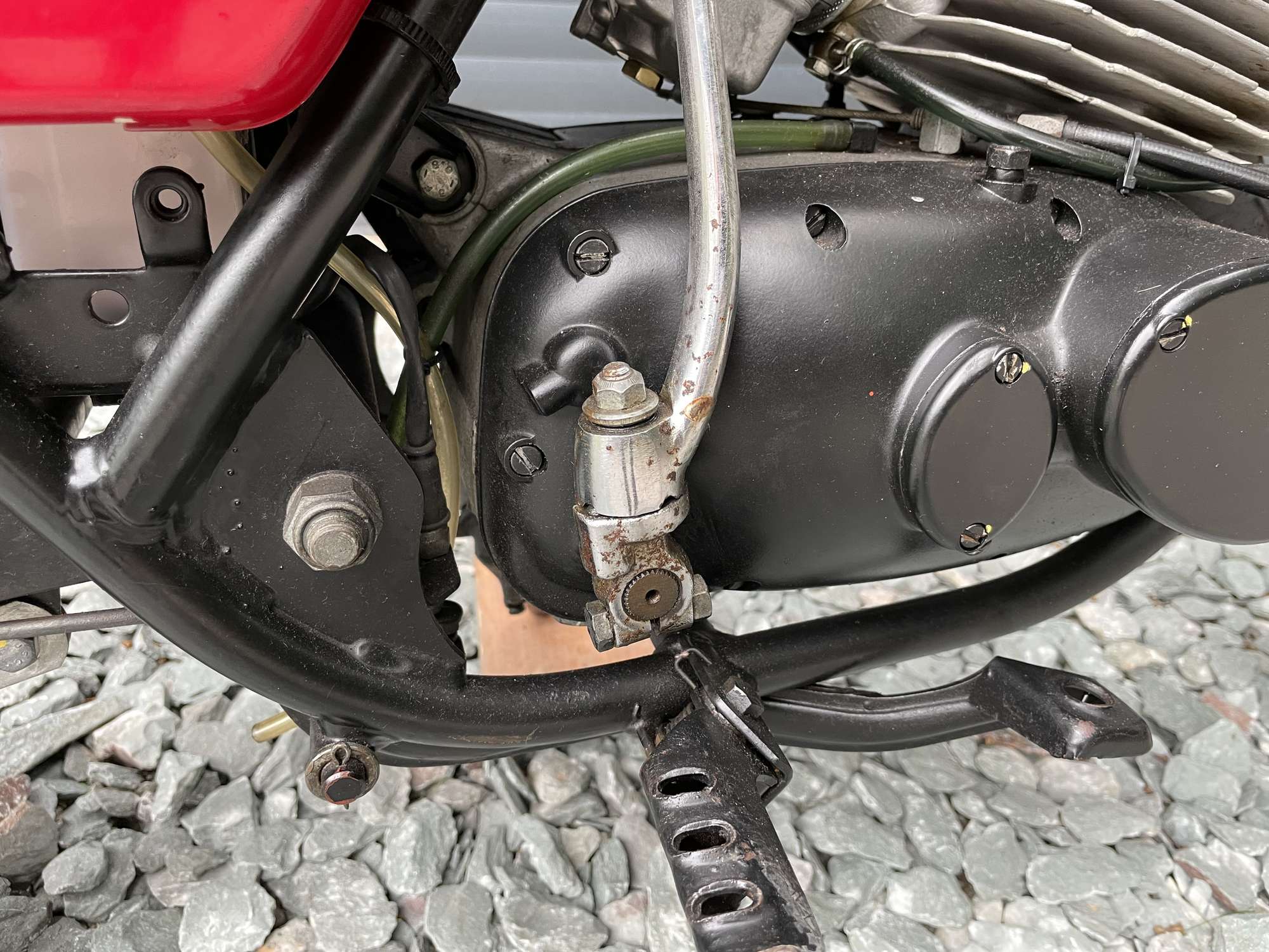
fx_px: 953
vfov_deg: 53.1
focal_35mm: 26
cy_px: 476
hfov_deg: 67.3
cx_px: 634
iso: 125
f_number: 1.6
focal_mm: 4.2
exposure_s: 1/66
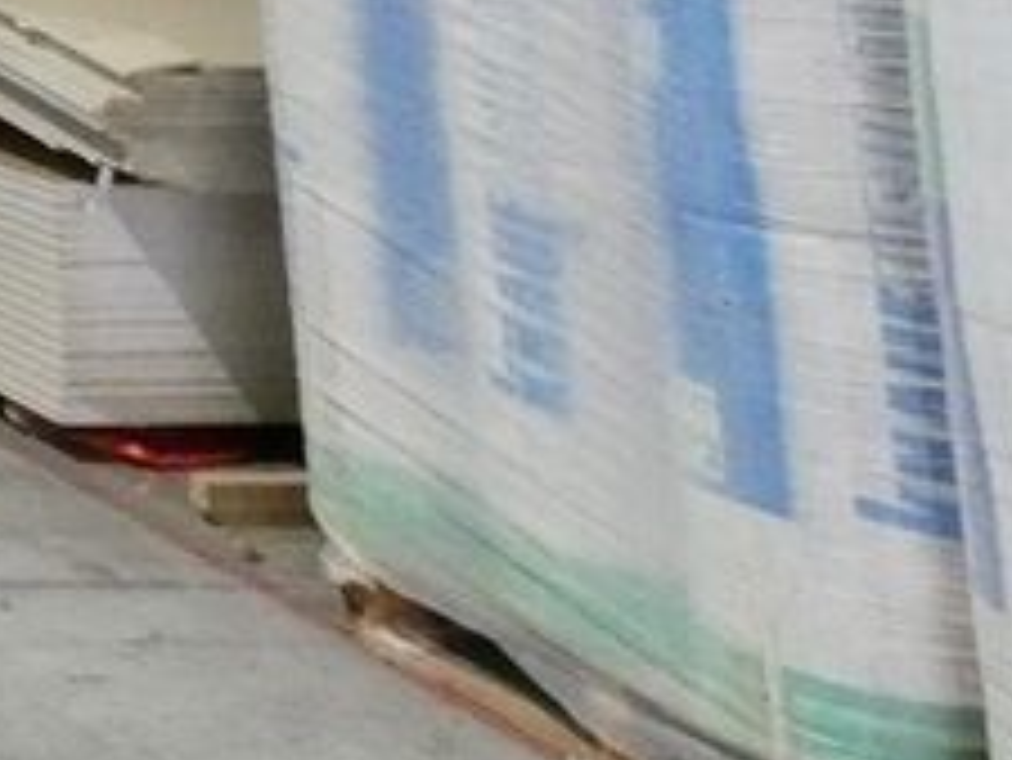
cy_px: -702
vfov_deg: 14.0
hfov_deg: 15.2
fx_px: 2662
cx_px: -1255
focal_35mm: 91
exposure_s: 1/60
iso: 500
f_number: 2.8
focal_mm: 3.6
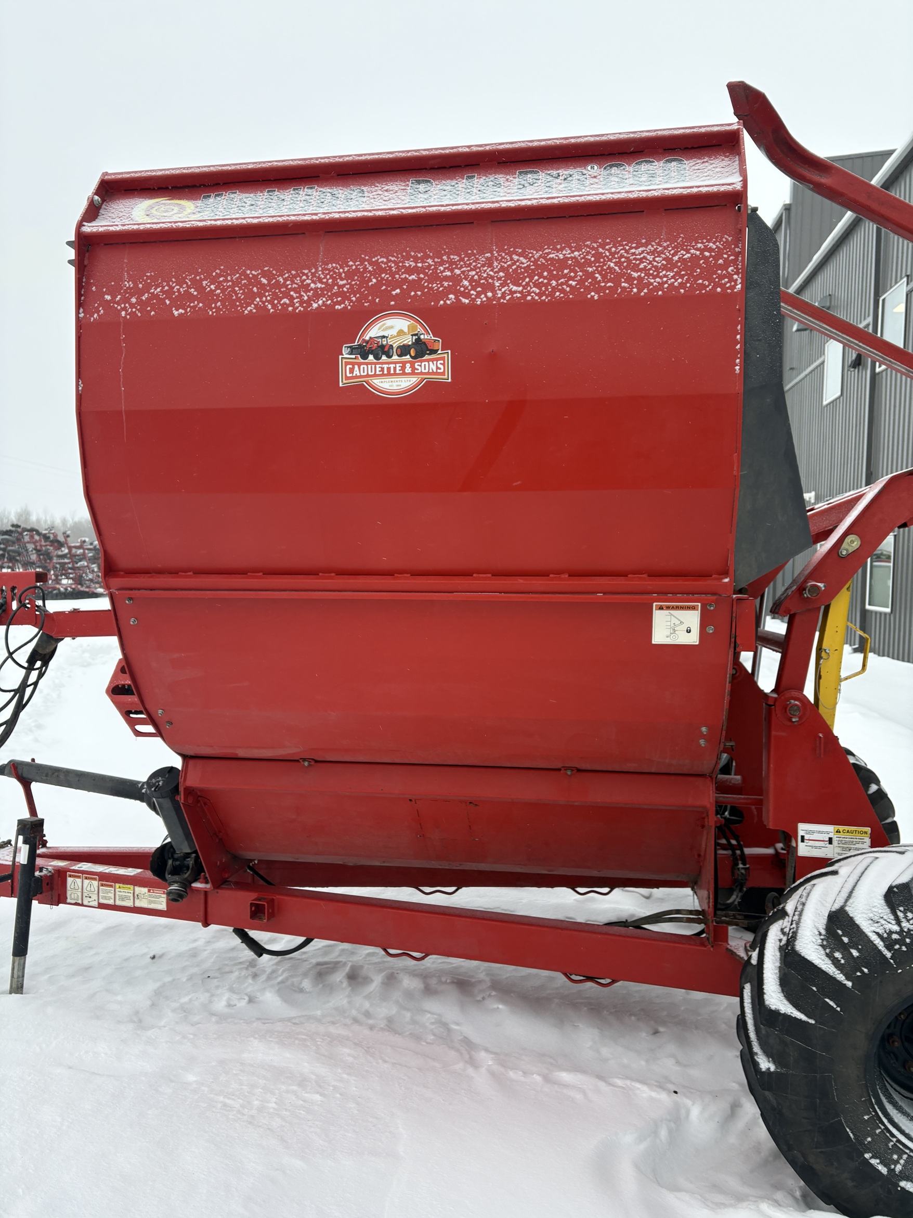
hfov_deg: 53.1
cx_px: 456
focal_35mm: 26
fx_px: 914
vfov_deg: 67.3
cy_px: 609
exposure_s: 1/238
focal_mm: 5.96
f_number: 1.6
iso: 50
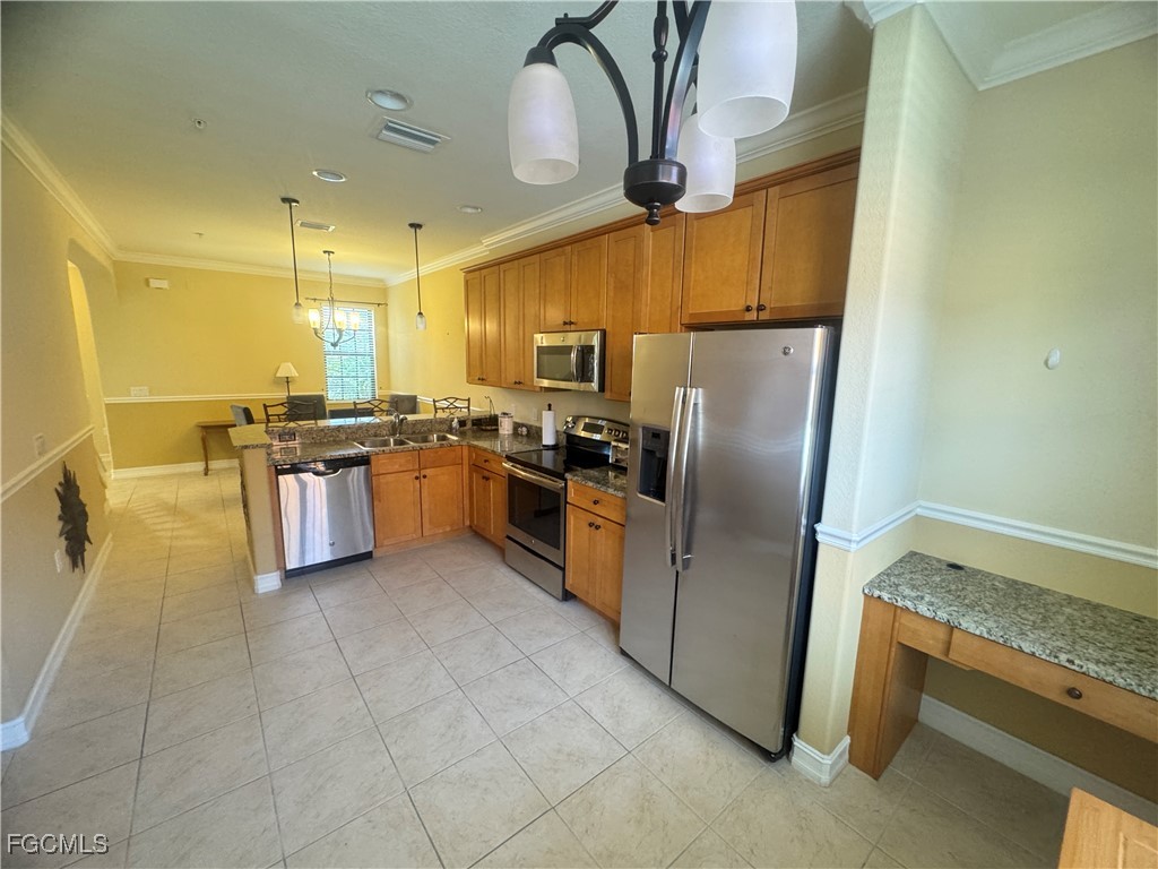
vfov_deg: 85.7
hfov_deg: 102.1
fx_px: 468
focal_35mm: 14
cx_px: 579
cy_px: 434
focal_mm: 2.22
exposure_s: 1/60
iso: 500
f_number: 2.2
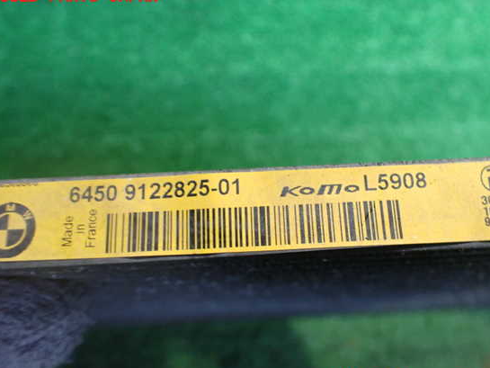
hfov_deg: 55.3
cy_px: 187
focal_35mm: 33
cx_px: 264
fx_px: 467
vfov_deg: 43.0
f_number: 2.3
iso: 800
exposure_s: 1/50
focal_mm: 5.4
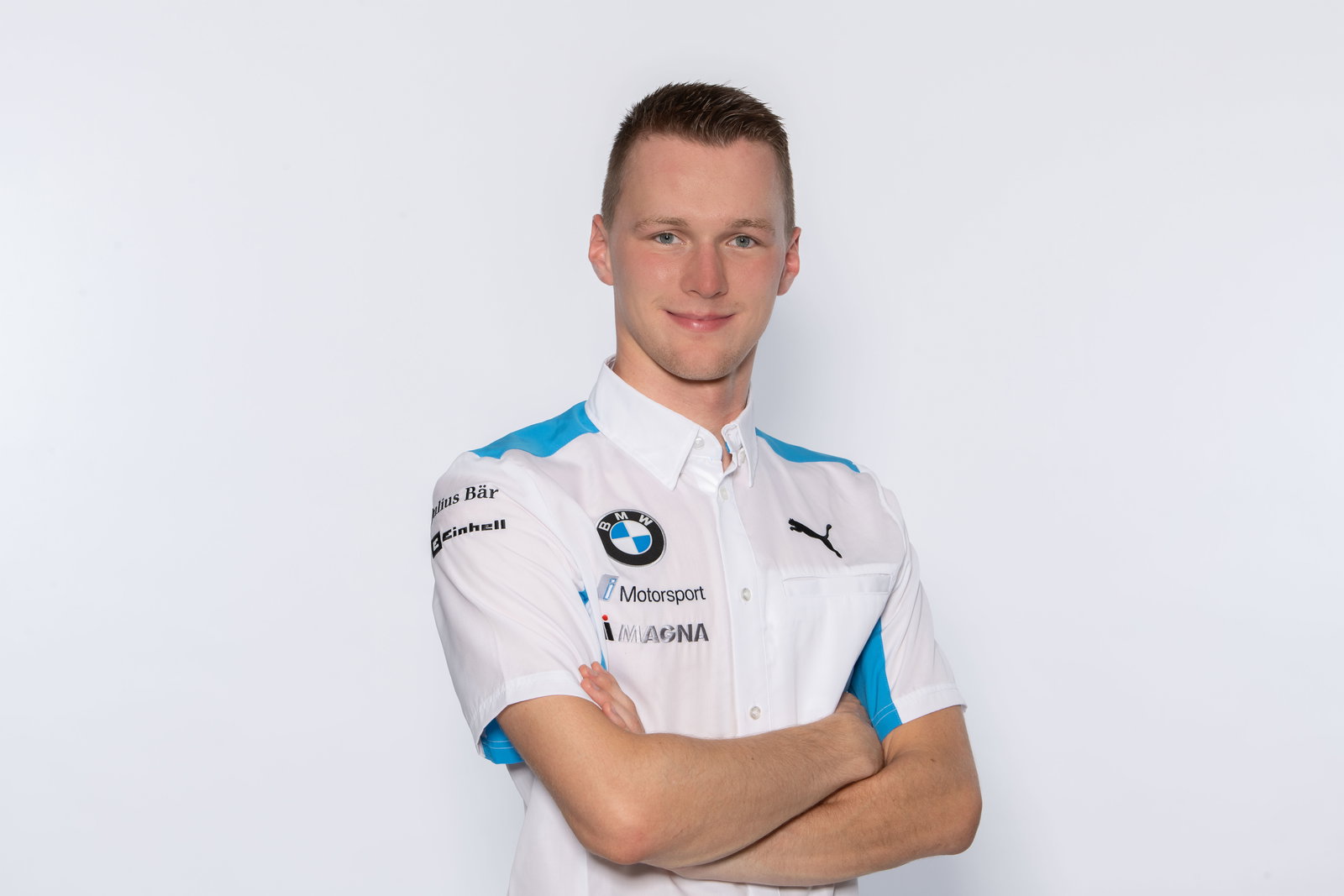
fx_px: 3659
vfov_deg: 14.0
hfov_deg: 20.8
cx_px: 672
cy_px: 448
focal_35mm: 98
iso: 100
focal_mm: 98
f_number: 16
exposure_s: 1/160
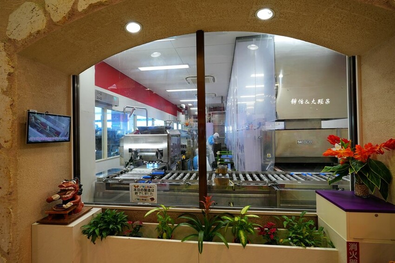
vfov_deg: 70.4
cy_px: 132
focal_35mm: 17
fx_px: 186
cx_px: 198
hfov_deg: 93.3
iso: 160
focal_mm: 17
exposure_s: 1/50
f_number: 3.5
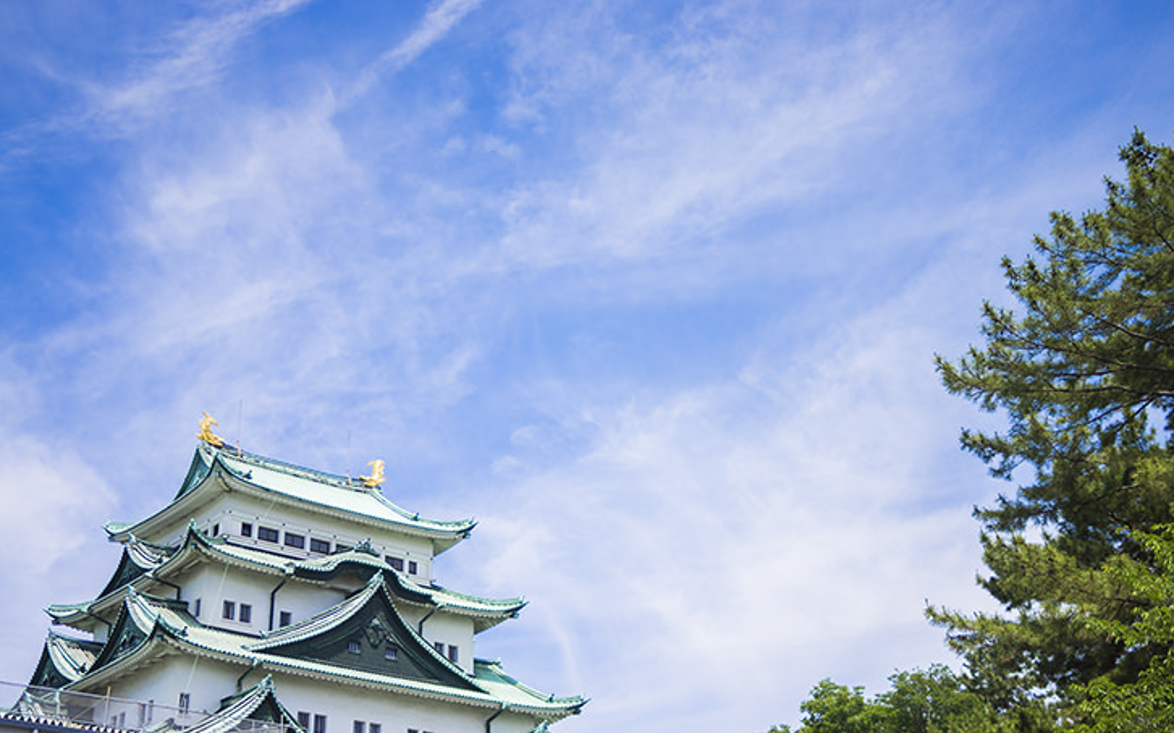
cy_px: 361
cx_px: 587
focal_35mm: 47
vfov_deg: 27.4
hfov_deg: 42.7
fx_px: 1503
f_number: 1.8
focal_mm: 31
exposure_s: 1/8000
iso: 100
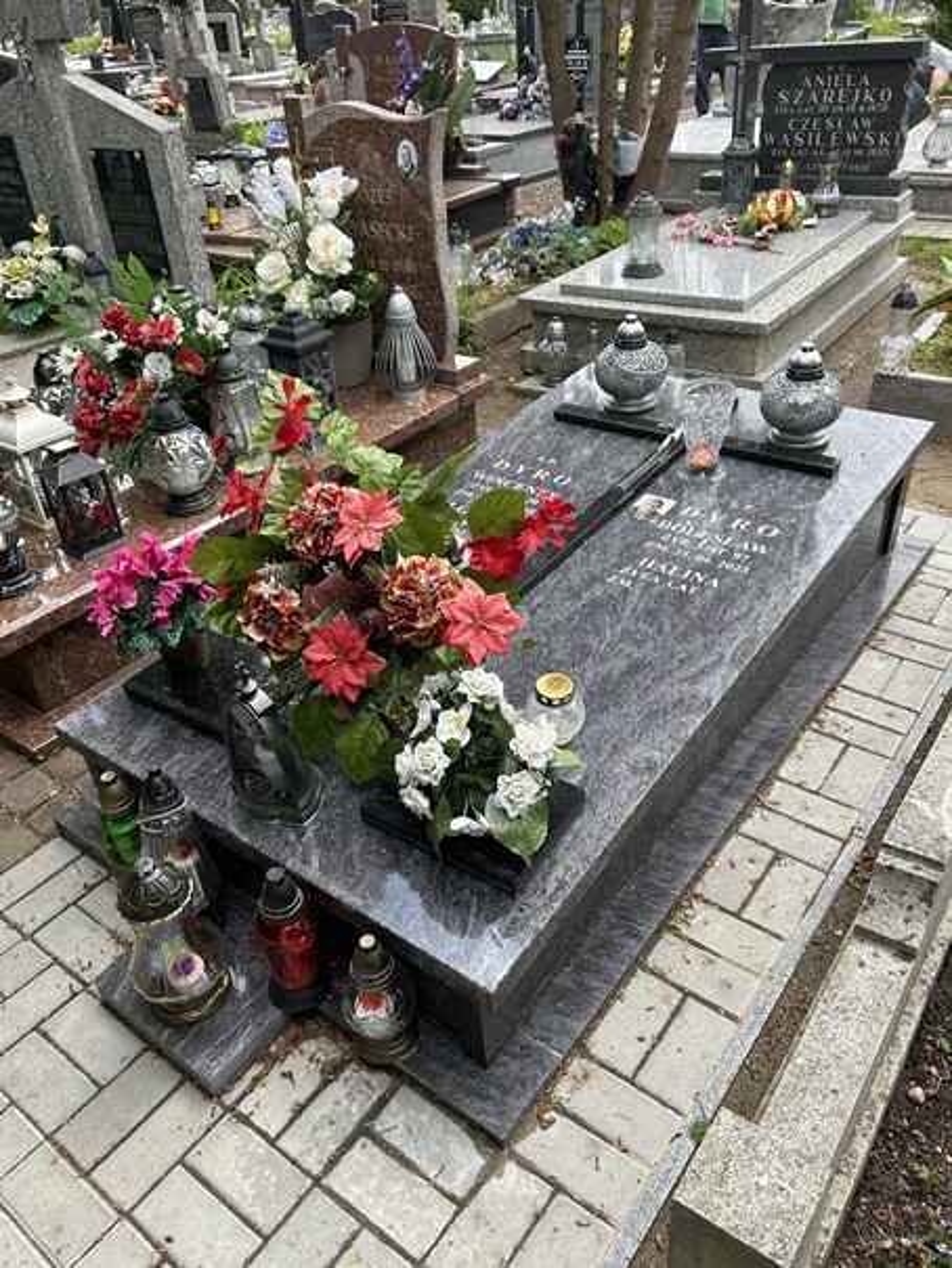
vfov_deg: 67.3
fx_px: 953
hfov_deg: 53.1
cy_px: 634
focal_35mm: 26
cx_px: 476
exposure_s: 1/763
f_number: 1.5
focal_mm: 5.7
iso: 50
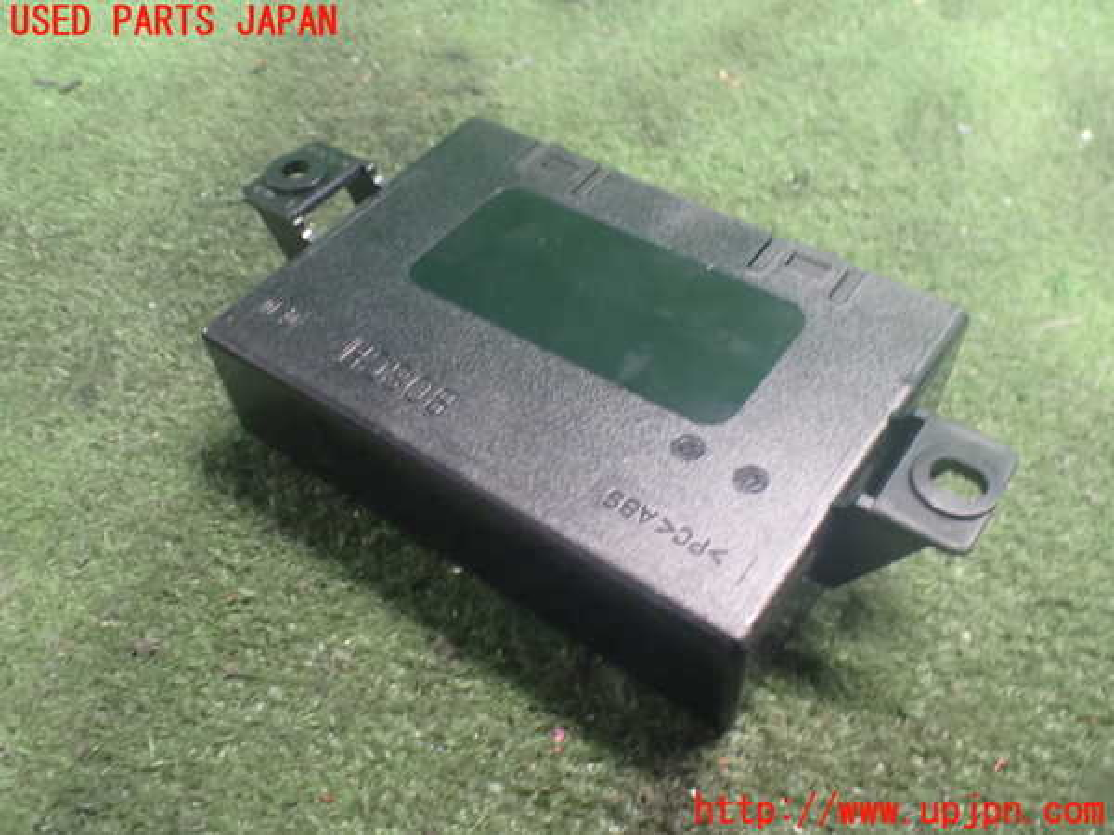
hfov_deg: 60.0
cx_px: 557
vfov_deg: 46.8
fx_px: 965
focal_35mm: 30
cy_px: 418
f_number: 2.3
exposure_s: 1/30
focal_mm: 5.4
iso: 1250
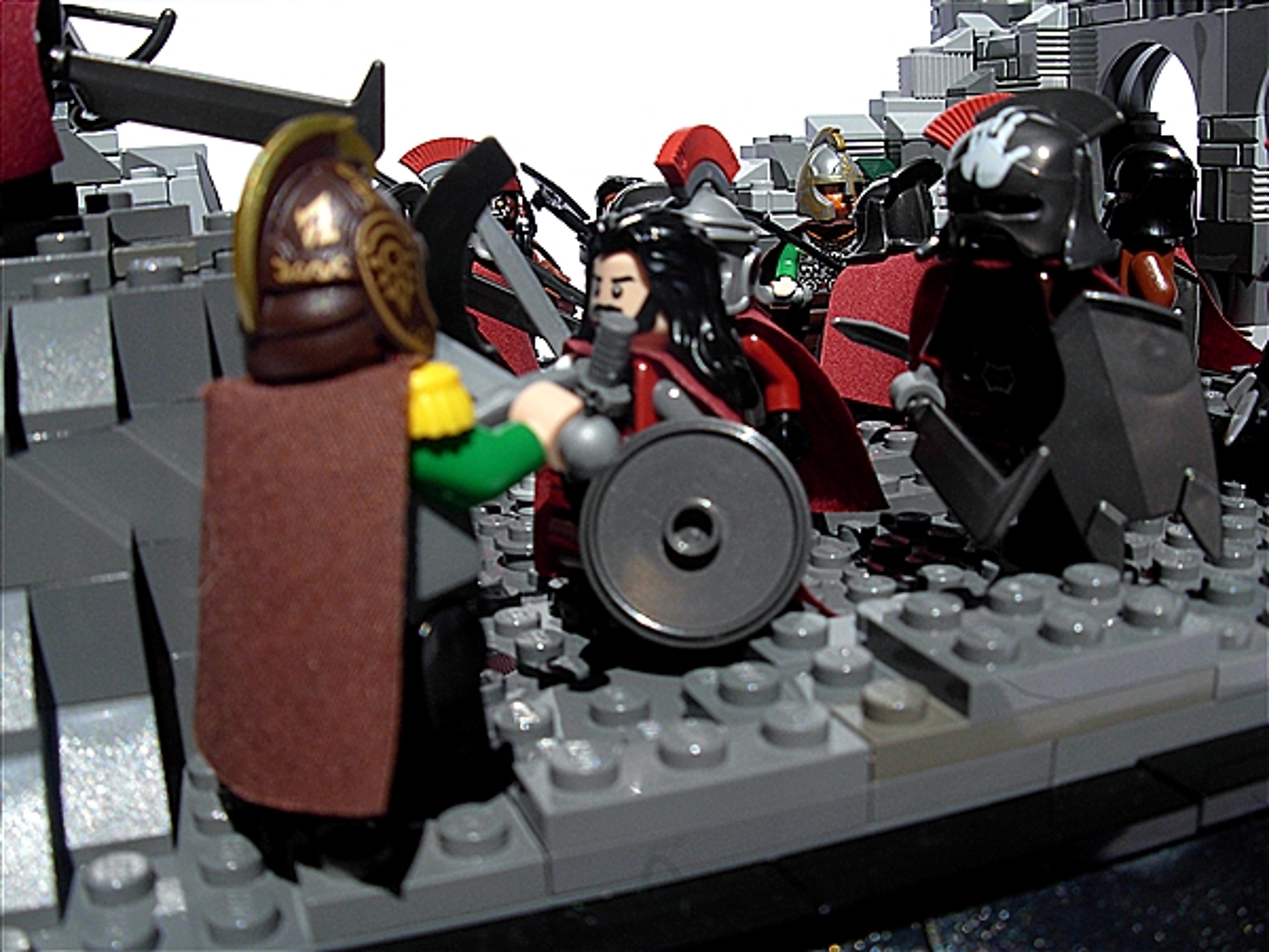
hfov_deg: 49.0
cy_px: 476
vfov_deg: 37.7
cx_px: 634
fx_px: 1393
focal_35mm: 38
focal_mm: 6.3
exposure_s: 1/861
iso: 79
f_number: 4.9
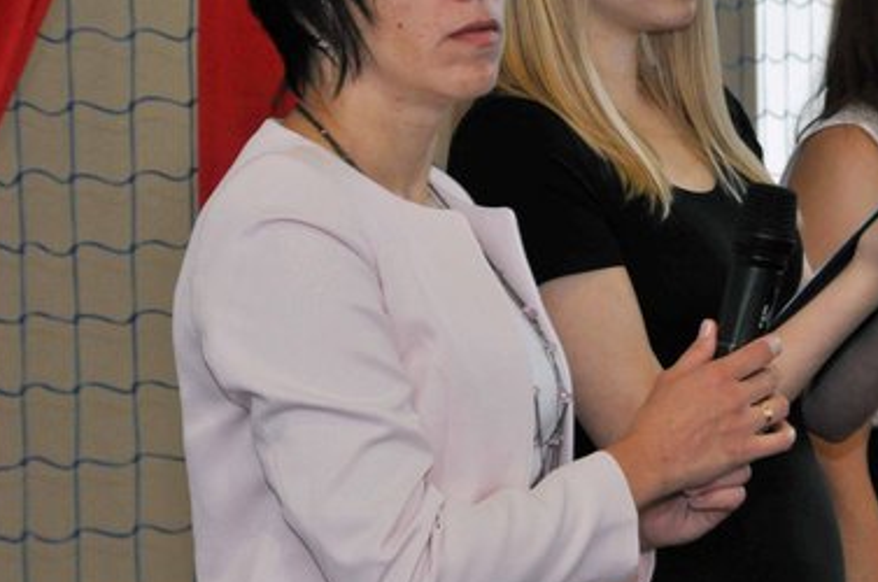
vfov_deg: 6.6
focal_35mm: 207
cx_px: 575
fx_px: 5040
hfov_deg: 9.9
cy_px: 184
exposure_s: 1/60
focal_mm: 80
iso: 800
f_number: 13
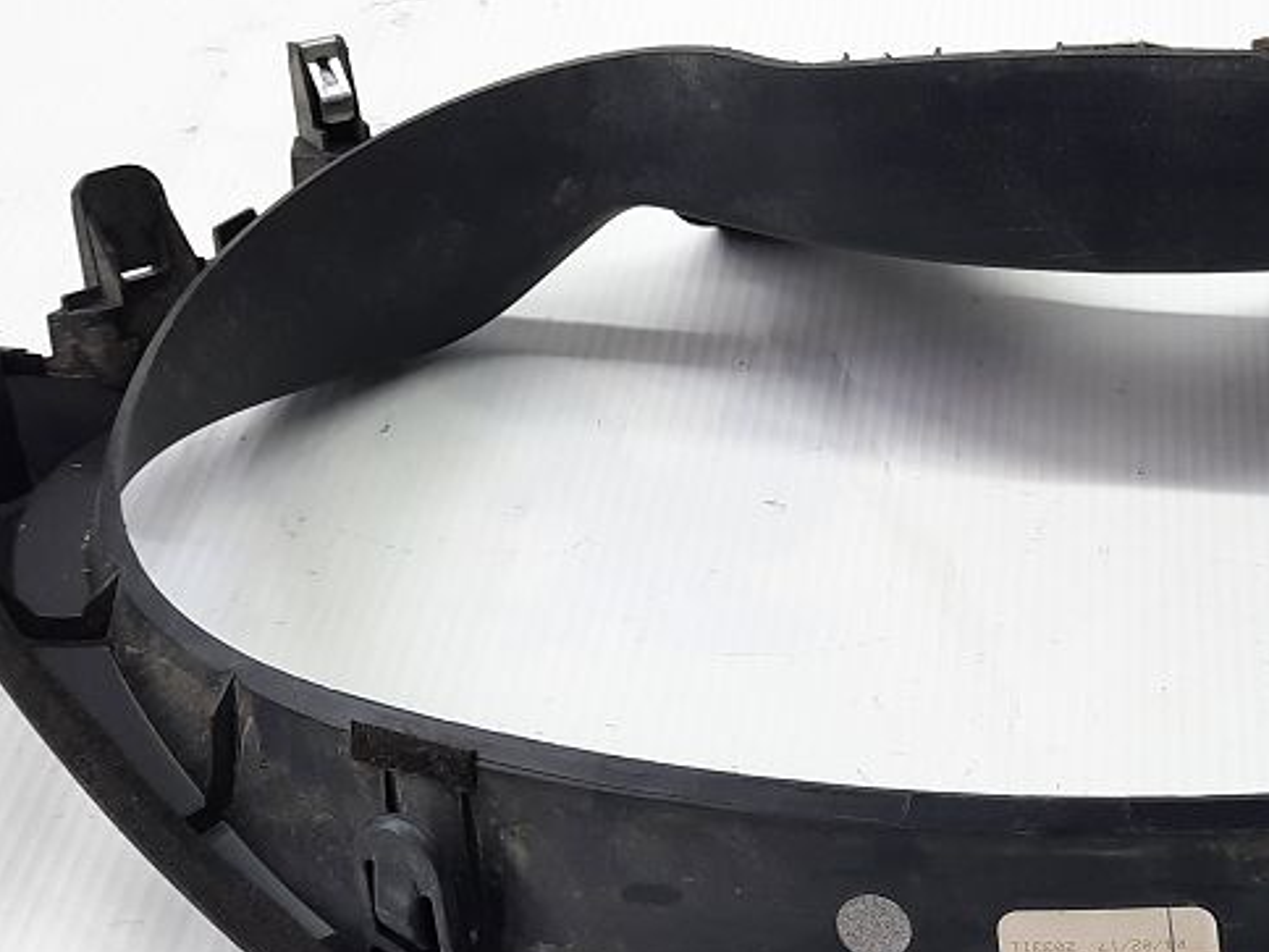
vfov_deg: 23.6
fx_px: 2273
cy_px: 488
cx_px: 1067
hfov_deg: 30.2
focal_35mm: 62
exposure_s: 1/50
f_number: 2
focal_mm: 4.6
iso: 64
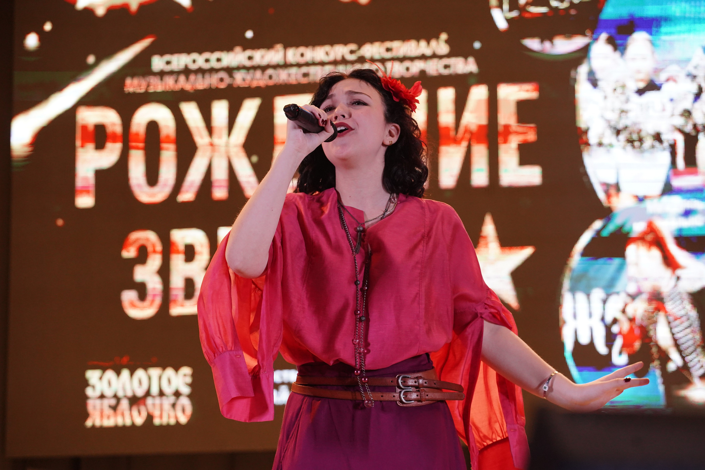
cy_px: 235
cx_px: 352
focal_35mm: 113
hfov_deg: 18.1
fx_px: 2213
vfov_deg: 12.1
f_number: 5
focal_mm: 113
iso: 3200
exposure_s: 1/400
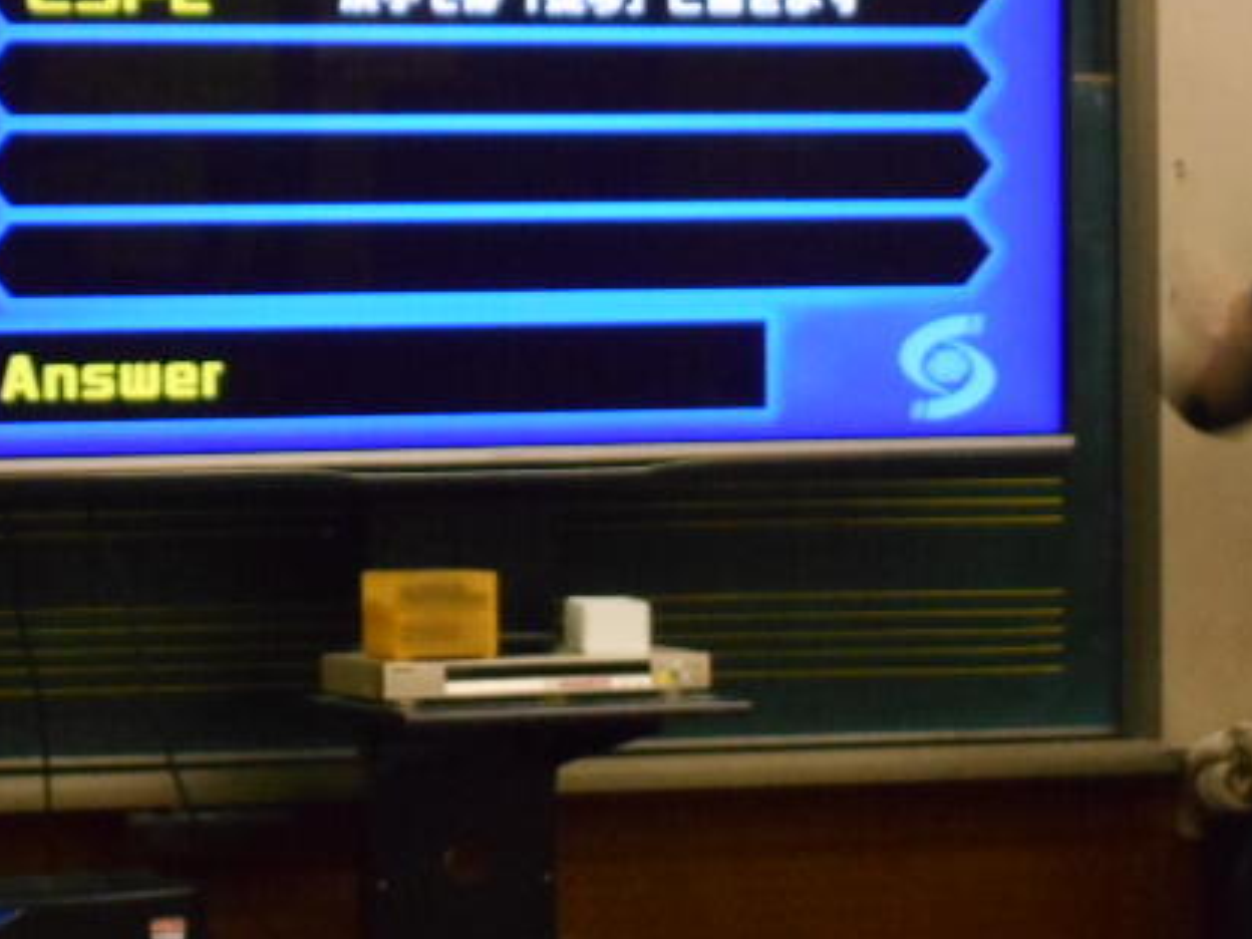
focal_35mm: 200
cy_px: 298
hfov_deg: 9.9
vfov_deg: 7.4
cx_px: 737
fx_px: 7234
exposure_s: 1/20
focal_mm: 23
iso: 800
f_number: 6.5
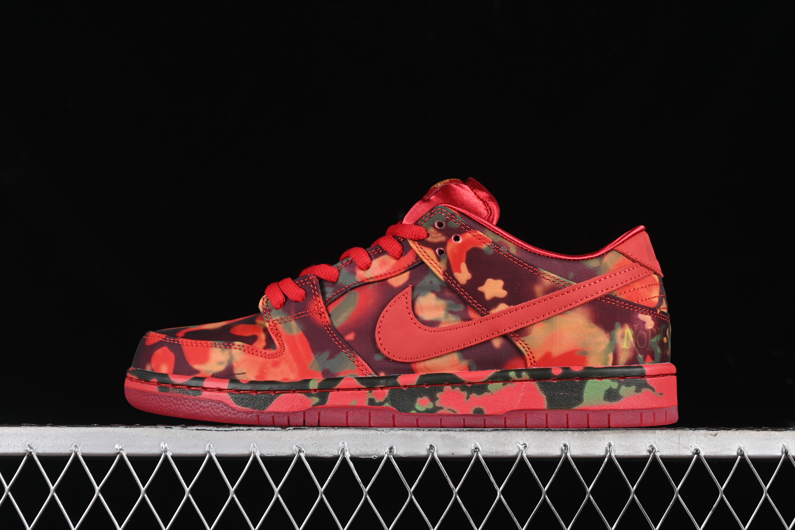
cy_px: 265
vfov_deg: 18.2
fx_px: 1656
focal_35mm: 75
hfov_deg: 27.0
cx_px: 398
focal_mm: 50
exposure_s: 1/60
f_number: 7.1
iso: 160
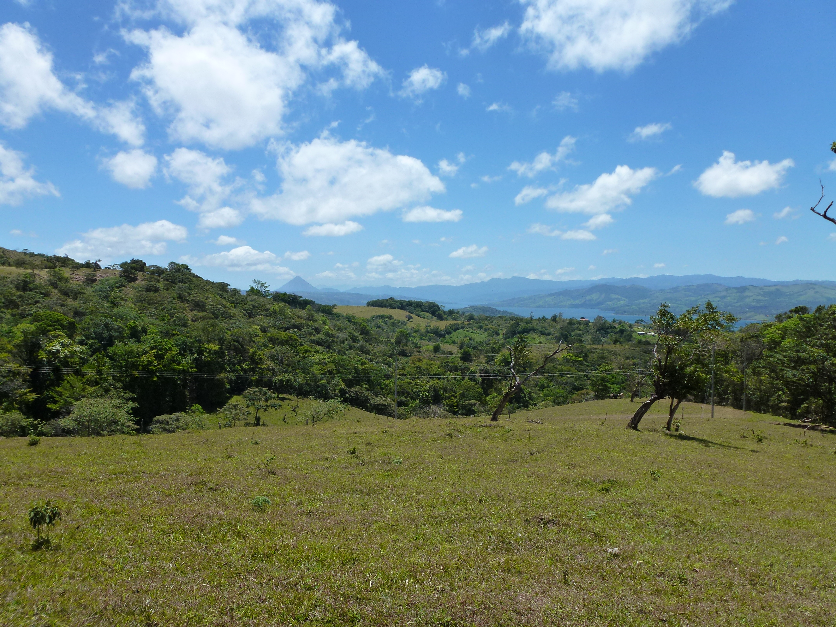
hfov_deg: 67.3
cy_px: 314
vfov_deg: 53.1
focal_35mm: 26
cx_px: 418
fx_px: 628
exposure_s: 1/1600
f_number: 4
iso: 160
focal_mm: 4.7
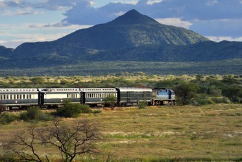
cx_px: 114
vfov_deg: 6.1
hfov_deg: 9.1
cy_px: 80
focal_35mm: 225
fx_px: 1513
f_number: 8
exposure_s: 1/800
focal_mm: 200
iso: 400
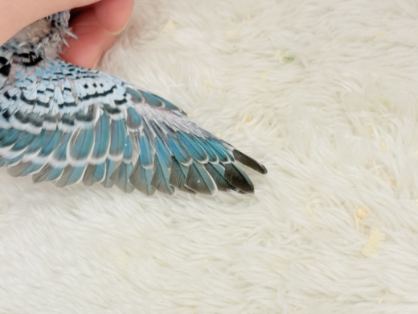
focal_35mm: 64
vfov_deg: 22.9
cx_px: 195
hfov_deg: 30.3
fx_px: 773
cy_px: 184
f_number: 1.6
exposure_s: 1/50
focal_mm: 5.96
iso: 40
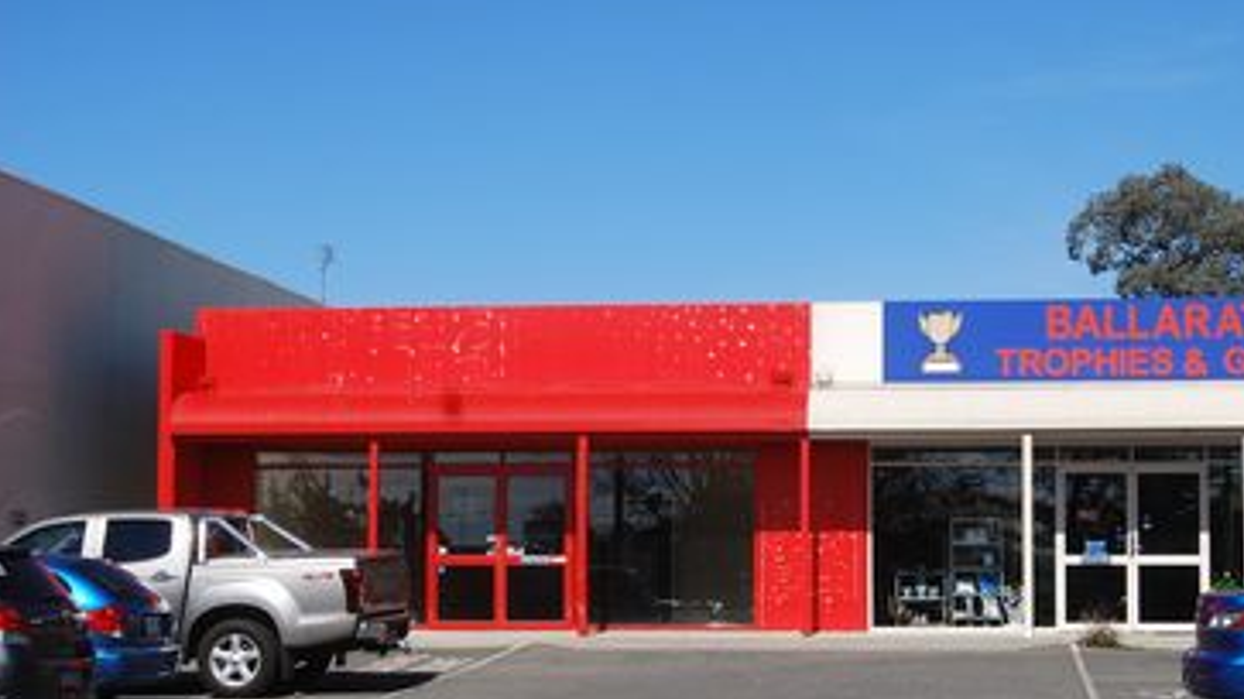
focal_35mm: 65
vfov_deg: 18.5
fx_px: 2144
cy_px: 447
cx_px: 798
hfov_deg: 32.2
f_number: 8
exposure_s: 1/250
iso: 100
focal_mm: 32
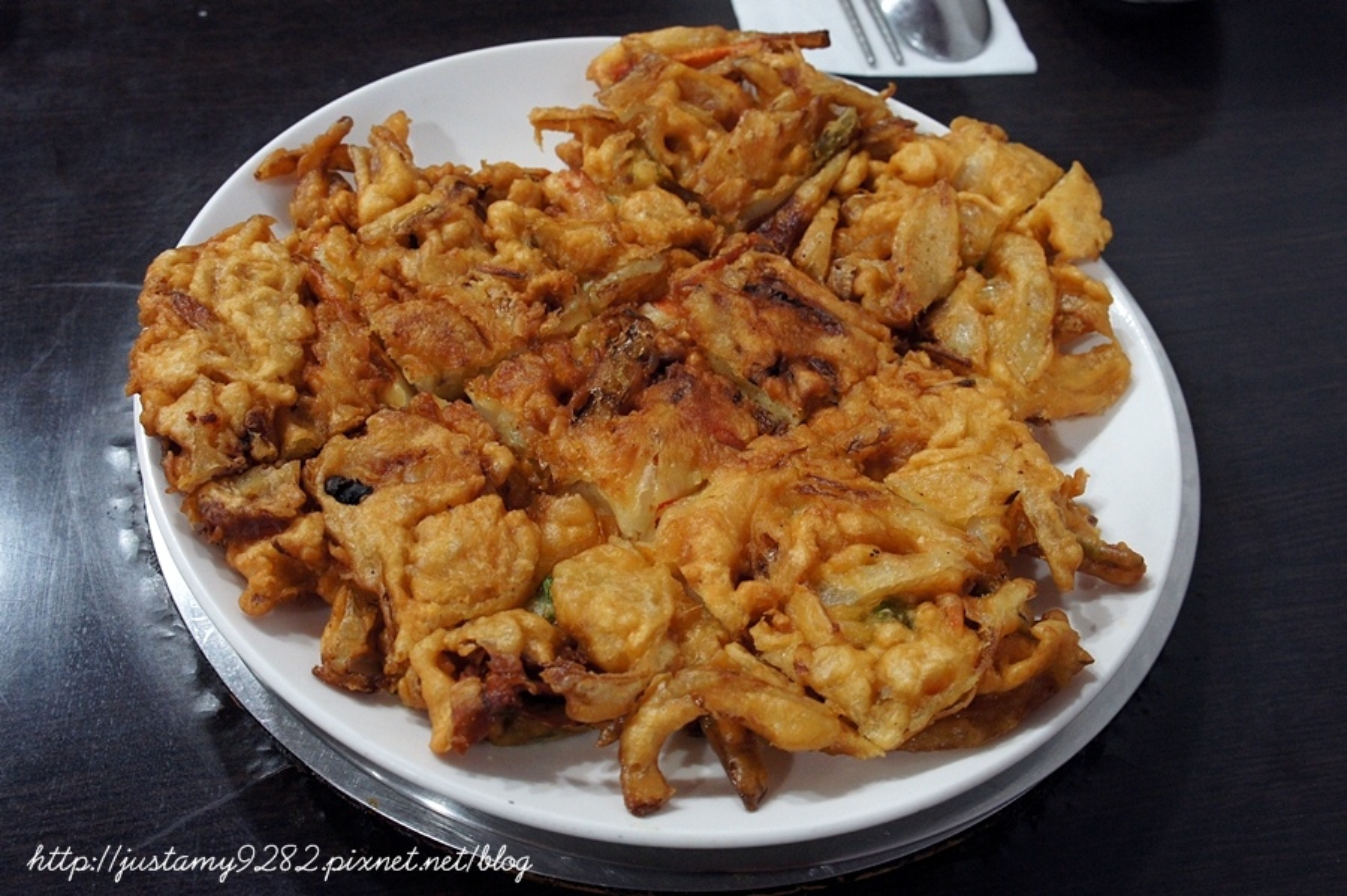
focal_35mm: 36
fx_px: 1346
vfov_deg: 36.8
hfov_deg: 53.2
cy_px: 448
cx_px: 674
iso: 1600
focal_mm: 24
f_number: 7.1
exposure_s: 1/20
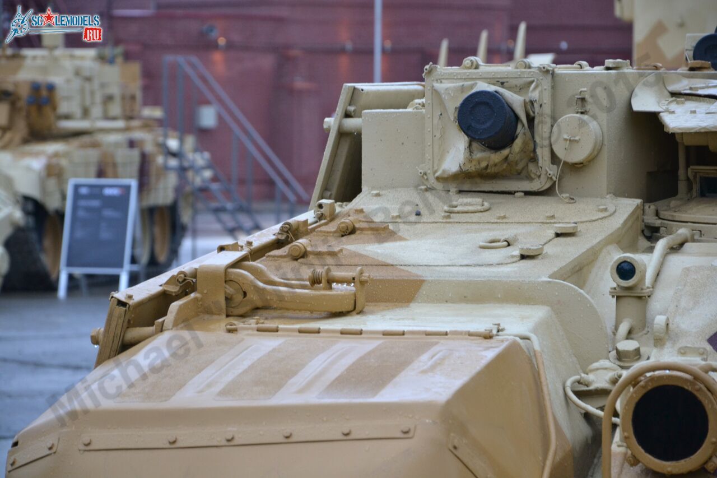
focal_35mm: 158
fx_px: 3136
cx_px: 358
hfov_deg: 13.0
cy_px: 239
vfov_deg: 8.7
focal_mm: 105
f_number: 5.6
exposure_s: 1/40
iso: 800
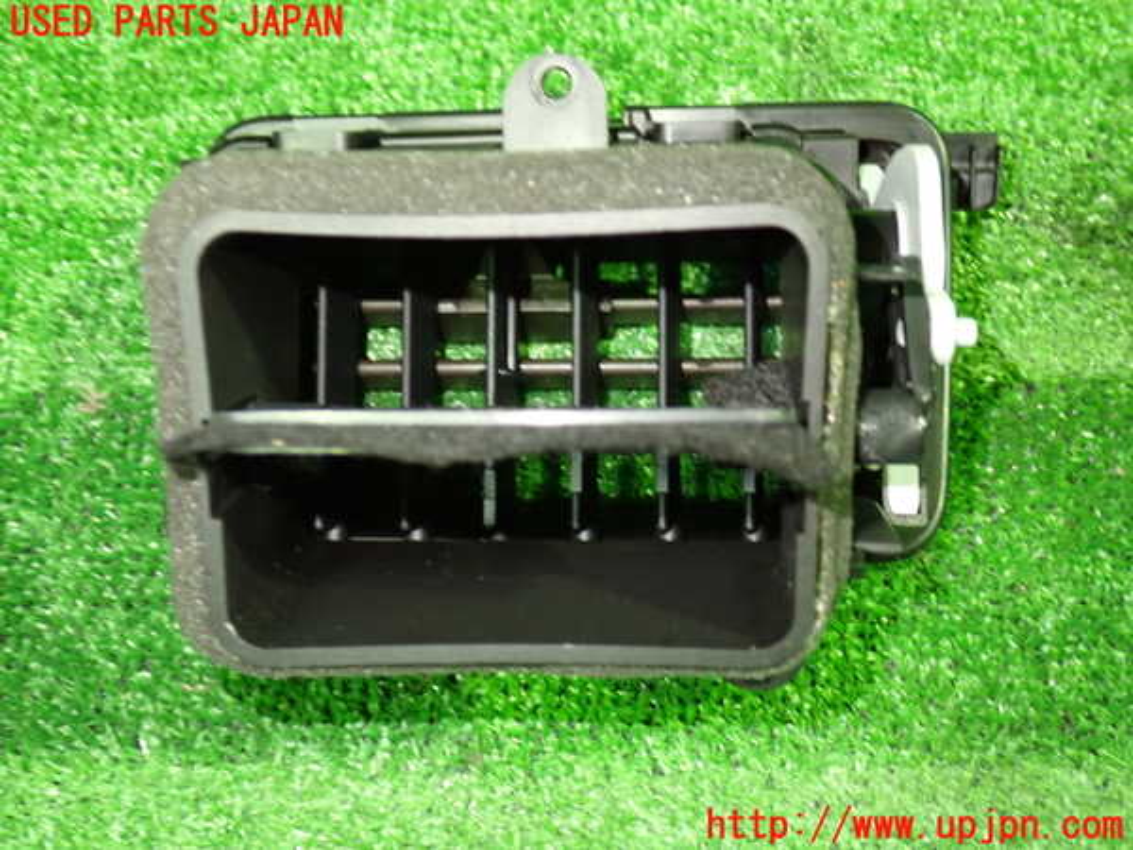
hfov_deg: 51.4
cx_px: 566
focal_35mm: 36
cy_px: 425
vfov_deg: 39.7
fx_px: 1178
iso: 800
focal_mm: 6.37
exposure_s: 1/20
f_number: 2.5
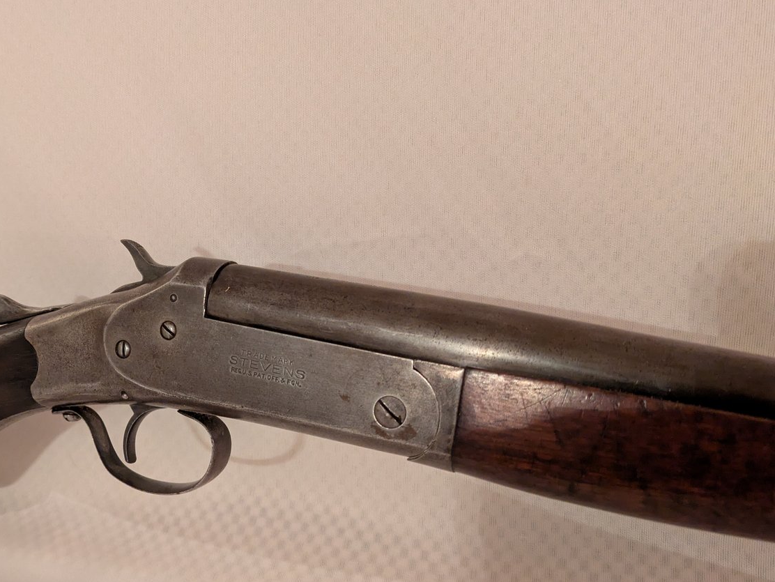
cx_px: 256
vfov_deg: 41.8
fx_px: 762
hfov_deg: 52.9
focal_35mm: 34
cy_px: 305
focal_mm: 5.43
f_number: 1.89
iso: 1133
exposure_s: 1/24
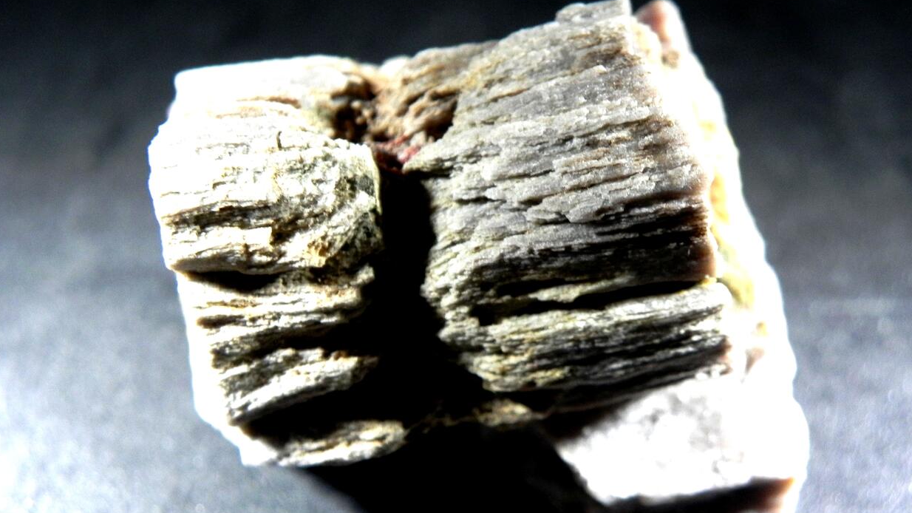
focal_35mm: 64
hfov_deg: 32.8
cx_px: 457
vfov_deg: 18.8
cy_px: 300
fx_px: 1548
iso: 294
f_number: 3.5
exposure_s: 1/31
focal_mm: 10.3
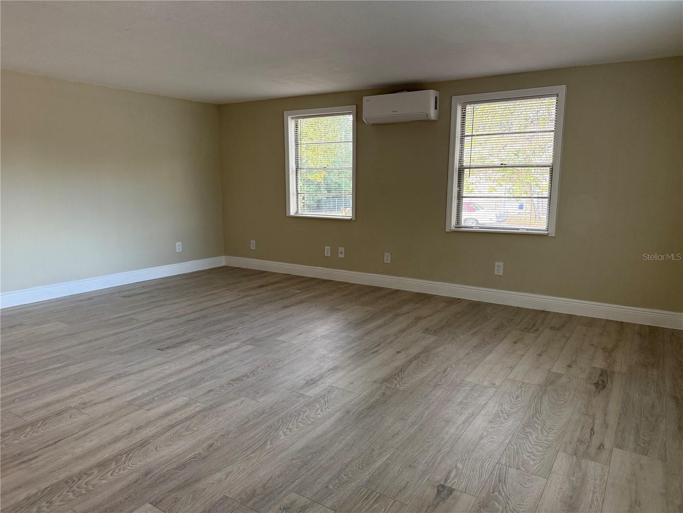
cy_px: 256
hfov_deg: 71.6
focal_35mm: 24
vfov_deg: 56.8
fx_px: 474
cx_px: 342
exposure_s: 1/107
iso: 200
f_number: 1.78
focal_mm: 6.76
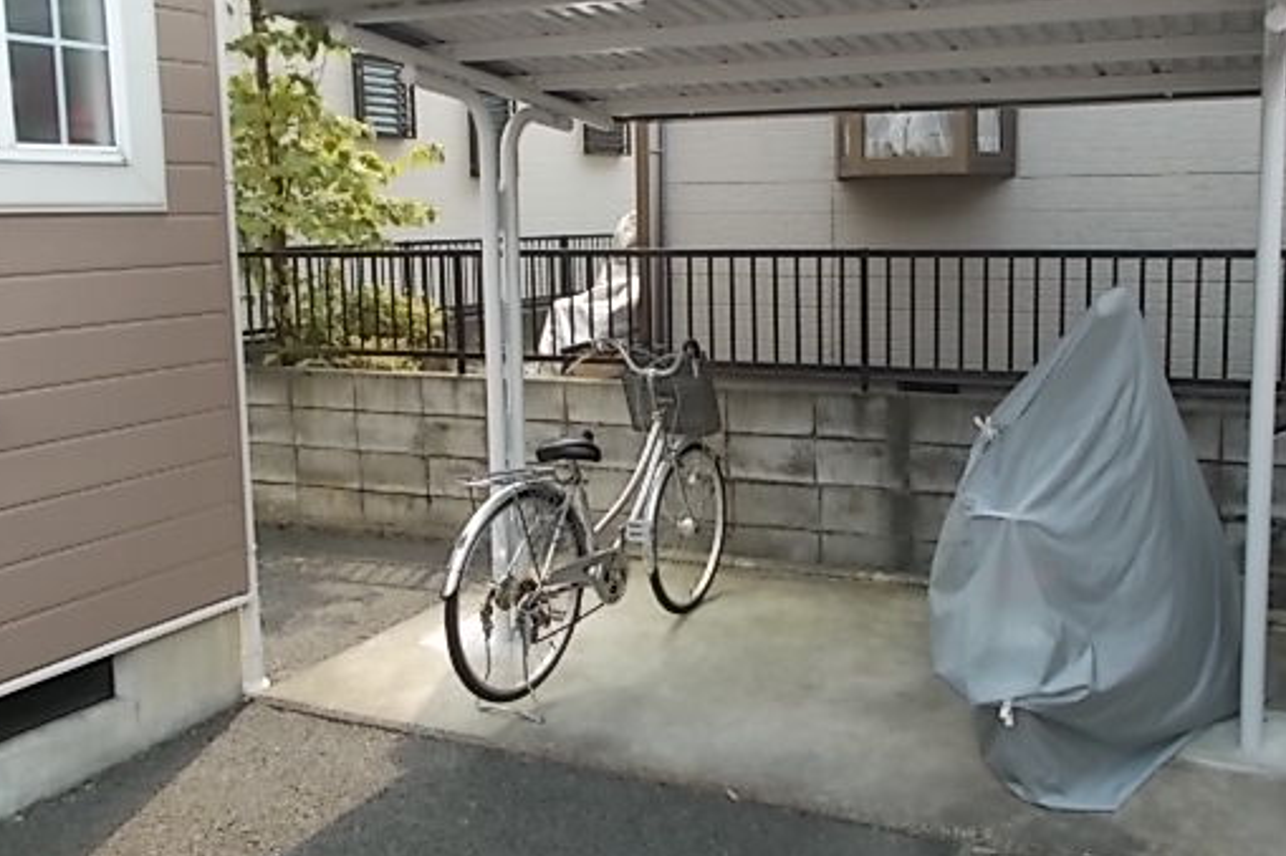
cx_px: 728
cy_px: 359
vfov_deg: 38.8
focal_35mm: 34
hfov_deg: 55.6
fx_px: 1214
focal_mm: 4.6
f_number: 3.2
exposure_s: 1/250
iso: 125
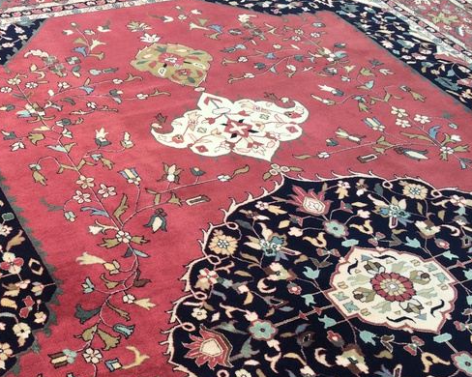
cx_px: 49
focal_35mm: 54
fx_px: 754
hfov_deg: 33.0
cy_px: 250
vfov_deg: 27.9
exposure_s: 1/570
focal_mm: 4.12
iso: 40
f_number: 2.2
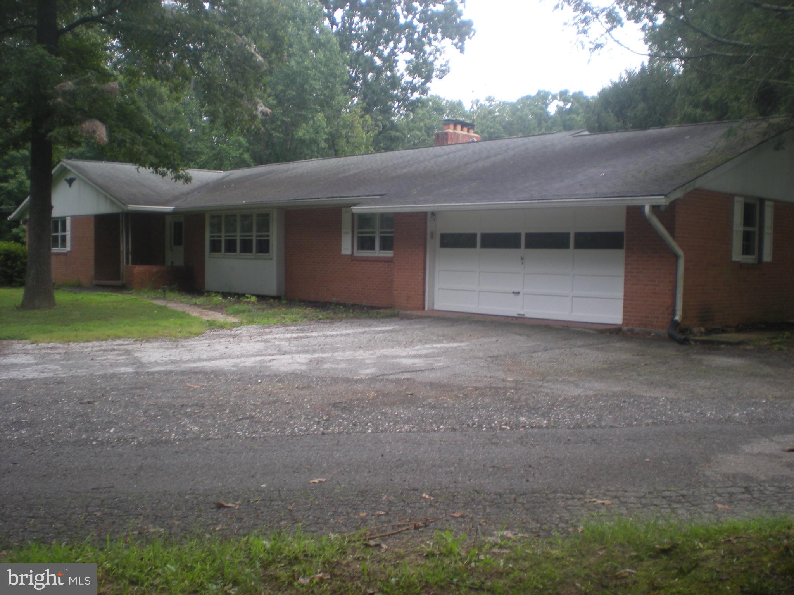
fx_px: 872
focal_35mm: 38
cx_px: 397
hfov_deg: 49.0
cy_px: 298
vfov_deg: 37.7
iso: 64
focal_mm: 6.3
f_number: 3.1
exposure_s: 1/160
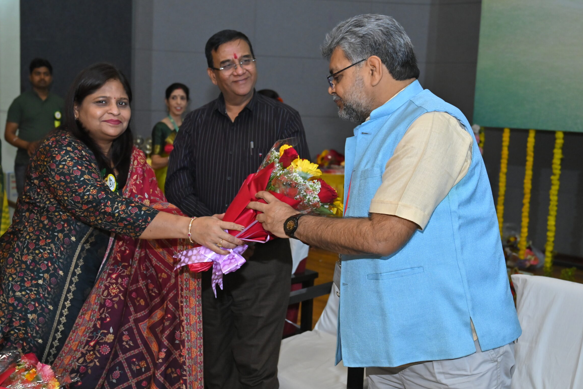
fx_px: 648
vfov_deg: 33.4
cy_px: 175
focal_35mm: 40
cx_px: 270
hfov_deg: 48.4
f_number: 4.5
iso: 2000
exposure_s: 1/125
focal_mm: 36
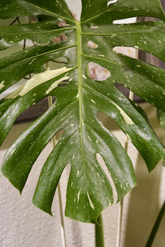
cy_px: 107
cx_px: 72
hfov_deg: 9.1
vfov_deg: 13.6
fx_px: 1037
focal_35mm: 151
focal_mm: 110
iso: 400
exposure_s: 1/100
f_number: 2.8
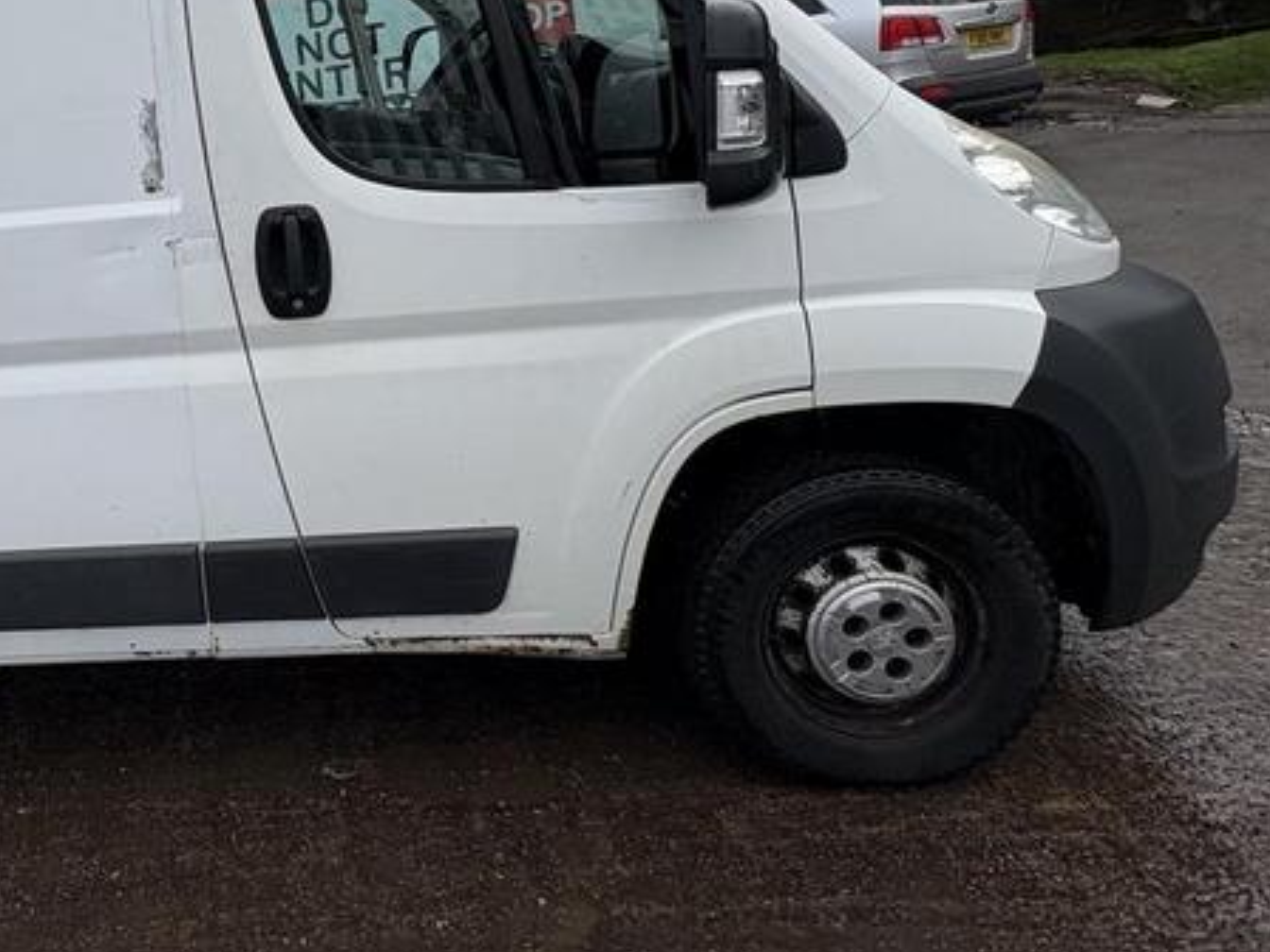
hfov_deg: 54.4
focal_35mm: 28
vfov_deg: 46.4
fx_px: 1027
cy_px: 156
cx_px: 105
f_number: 2.2
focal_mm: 2.22
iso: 40
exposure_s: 1/1078
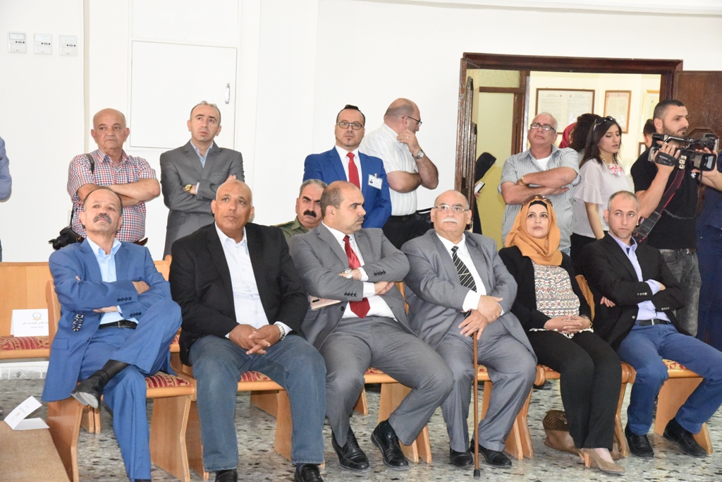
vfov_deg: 18.2
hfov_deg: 27.0
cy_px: 241
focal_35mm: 75
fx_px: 1504
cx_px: 361
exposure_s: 1/100
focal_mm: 75
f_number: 10
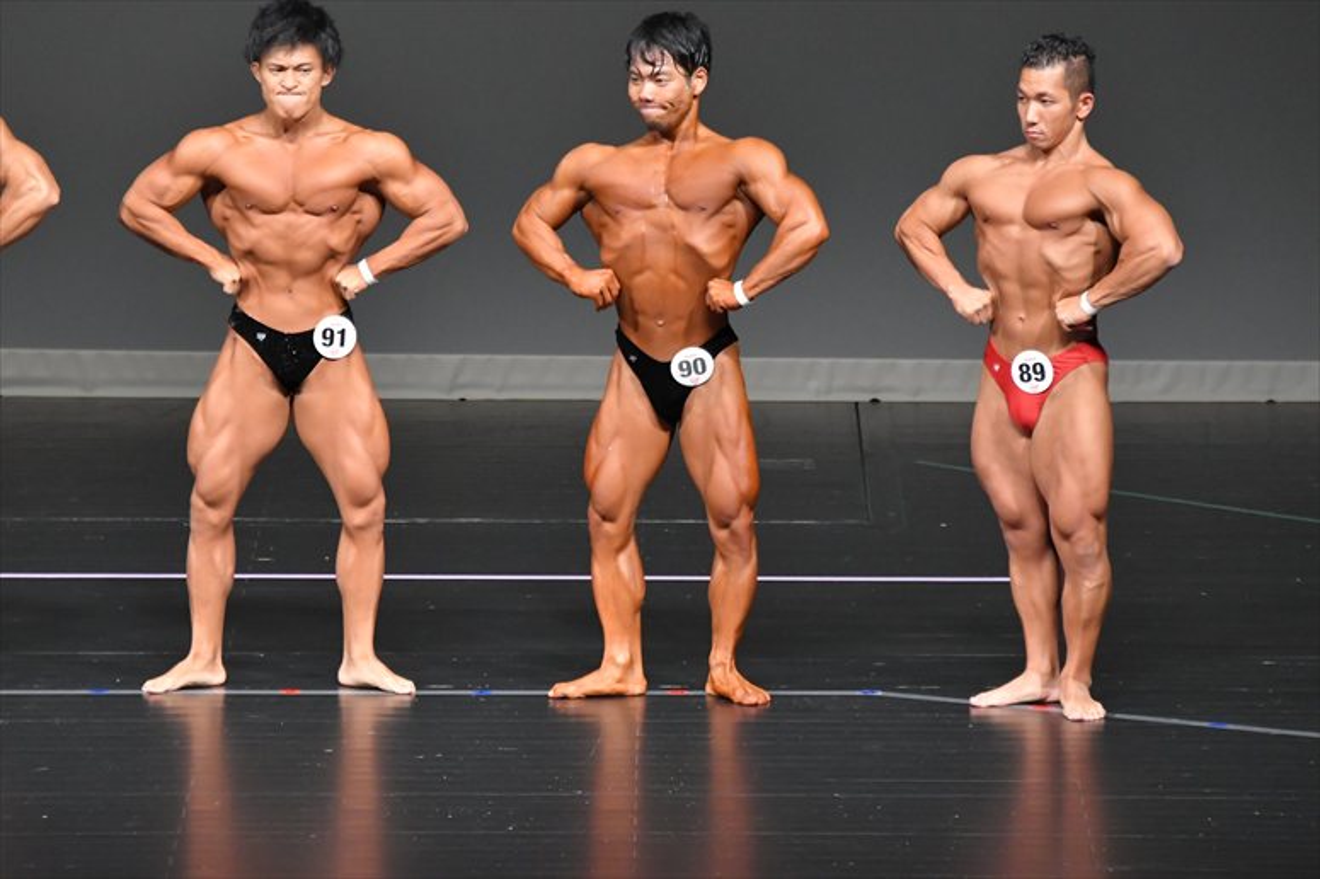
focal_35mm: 345
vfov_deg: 4.0
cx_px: 660
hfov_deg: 6.0
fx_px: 12644
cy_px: 440
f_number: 5.6
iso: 5000
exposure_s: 1/400
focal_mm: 230
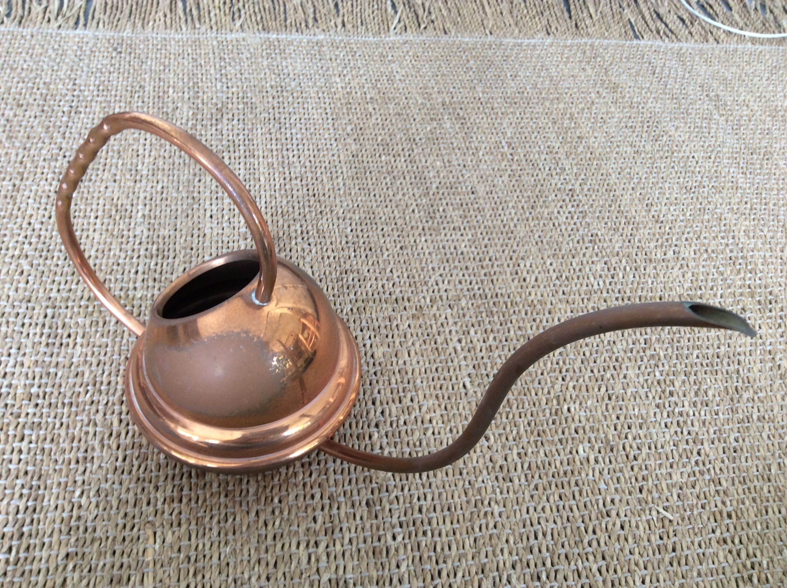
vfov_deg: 44.1
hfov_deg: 56.9
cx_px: 394
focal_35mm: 32
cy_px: 294
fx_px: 726
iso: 50
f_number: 2.4
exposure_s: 1/25
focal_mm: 3.3
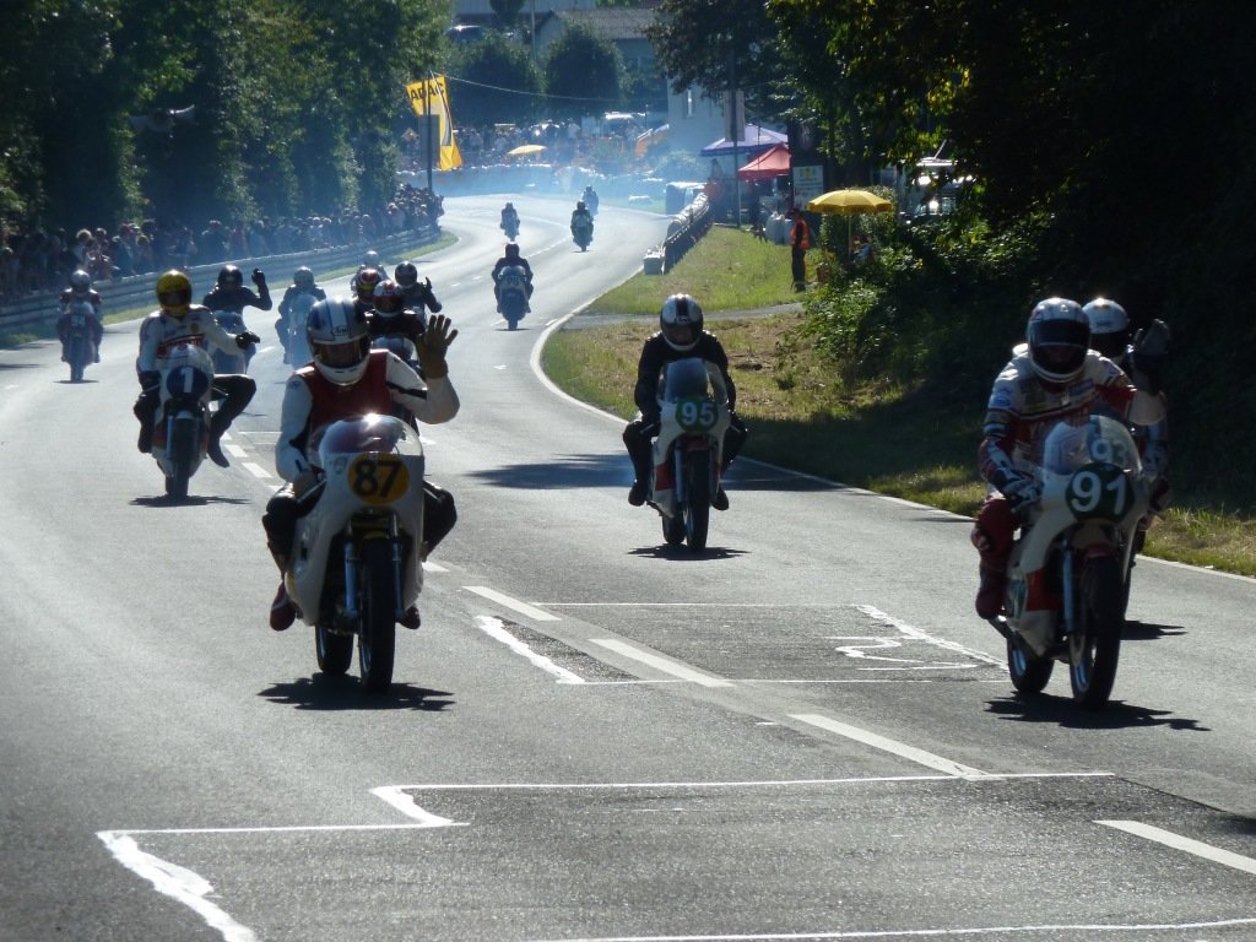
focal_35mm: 225
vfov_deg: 6.6
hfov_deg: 8.8
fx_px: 8164
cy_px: 471
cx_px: 628
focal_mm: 37
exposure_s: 1/640
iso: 125
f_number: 5.6
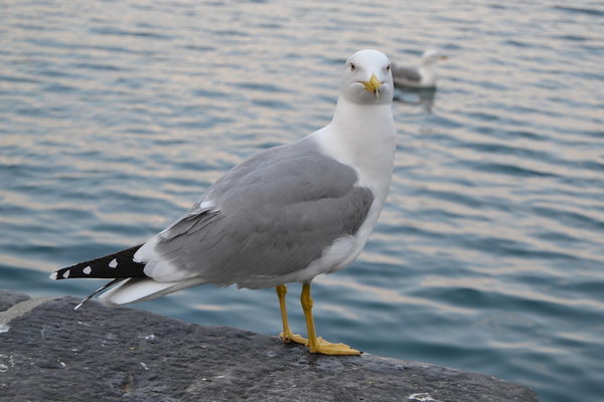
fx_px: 1384
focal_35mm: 82
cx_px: 302
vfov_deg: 16.6
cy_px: 201
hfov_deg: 24.6
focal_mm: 55
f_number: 5.6
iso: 180
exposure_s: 1/125
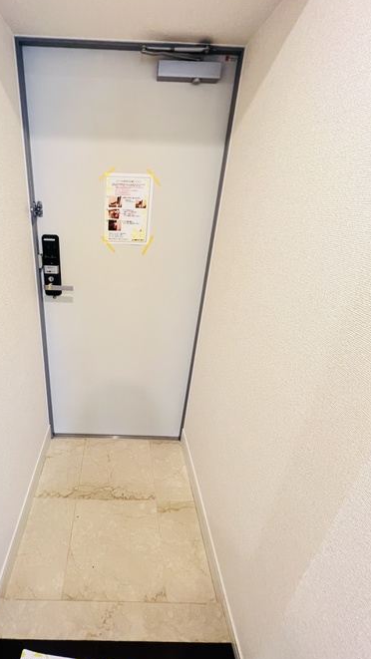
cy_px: 320
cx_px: 121
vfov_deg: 103.0
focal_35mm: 15
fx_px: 262
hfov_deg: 68.4
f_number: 1.8
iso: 400
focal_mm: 1.57
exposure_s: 1/50
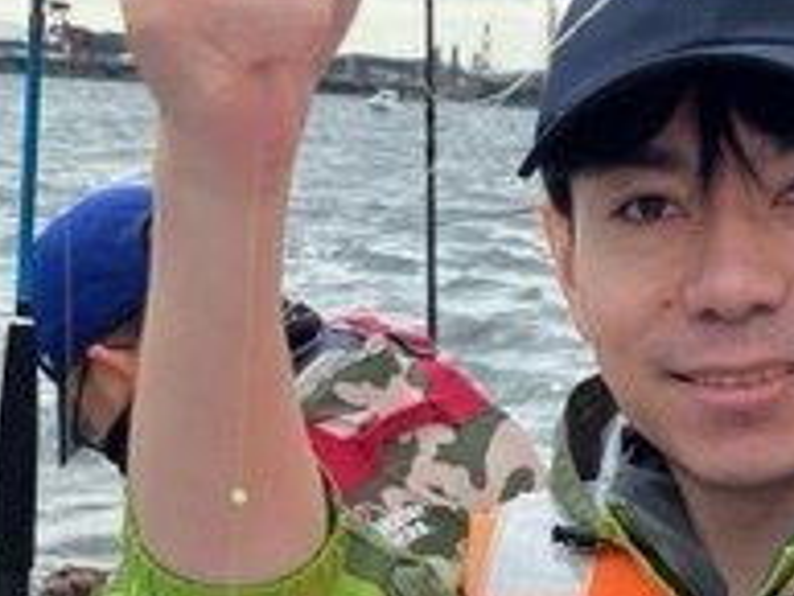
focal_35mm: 86
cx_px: 572
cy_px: 732
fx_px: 1974
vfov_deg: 16.4
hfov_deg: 22.6
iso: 50
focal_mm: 5.1
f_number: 1.6
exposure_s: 1/1441
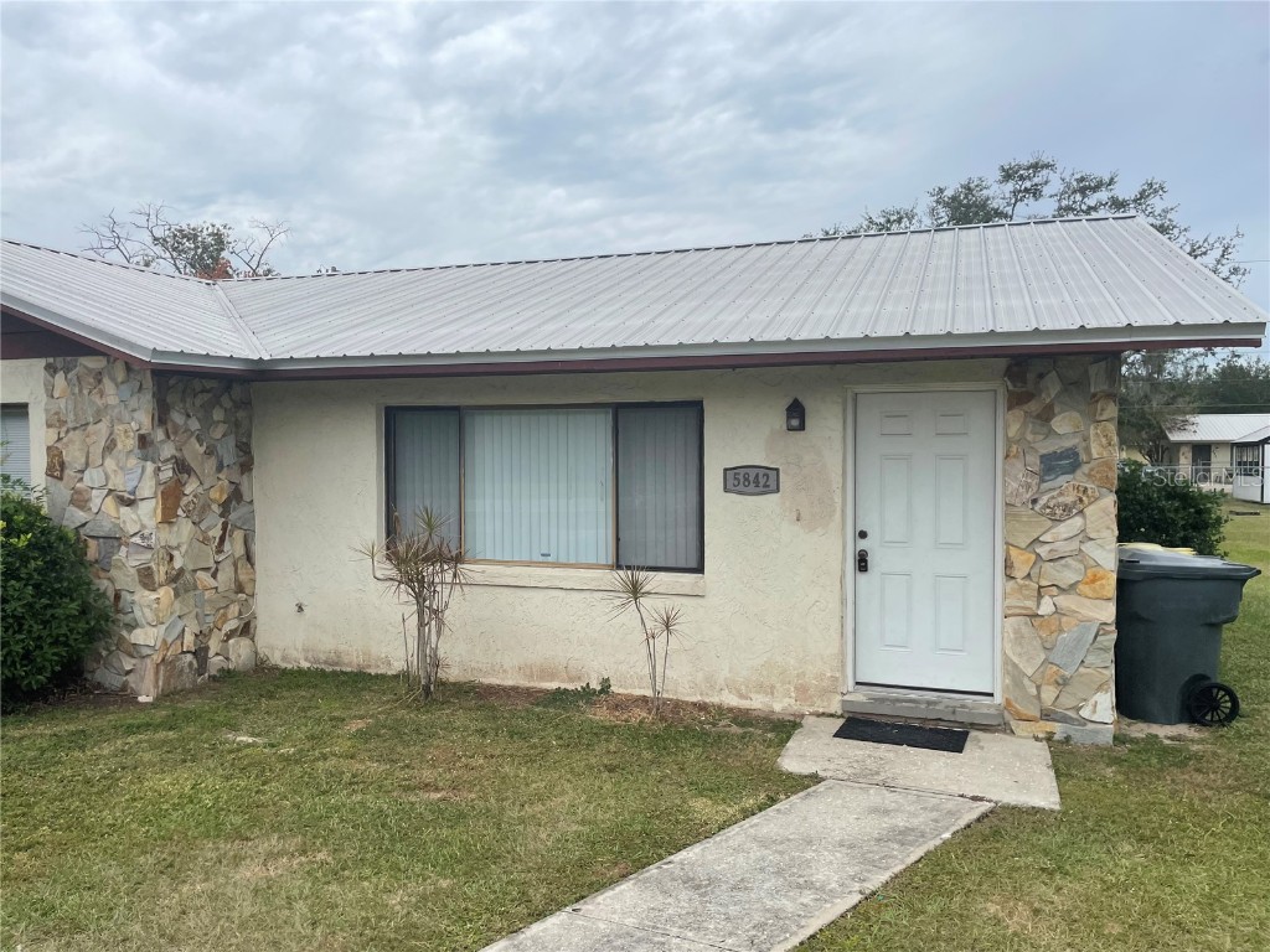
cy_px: 476
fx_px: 954
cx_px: 635
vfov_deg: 53.1
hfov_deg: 67.3
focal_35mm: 26
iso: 32
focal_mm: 4.2
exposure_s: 1/3509
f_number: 1.6
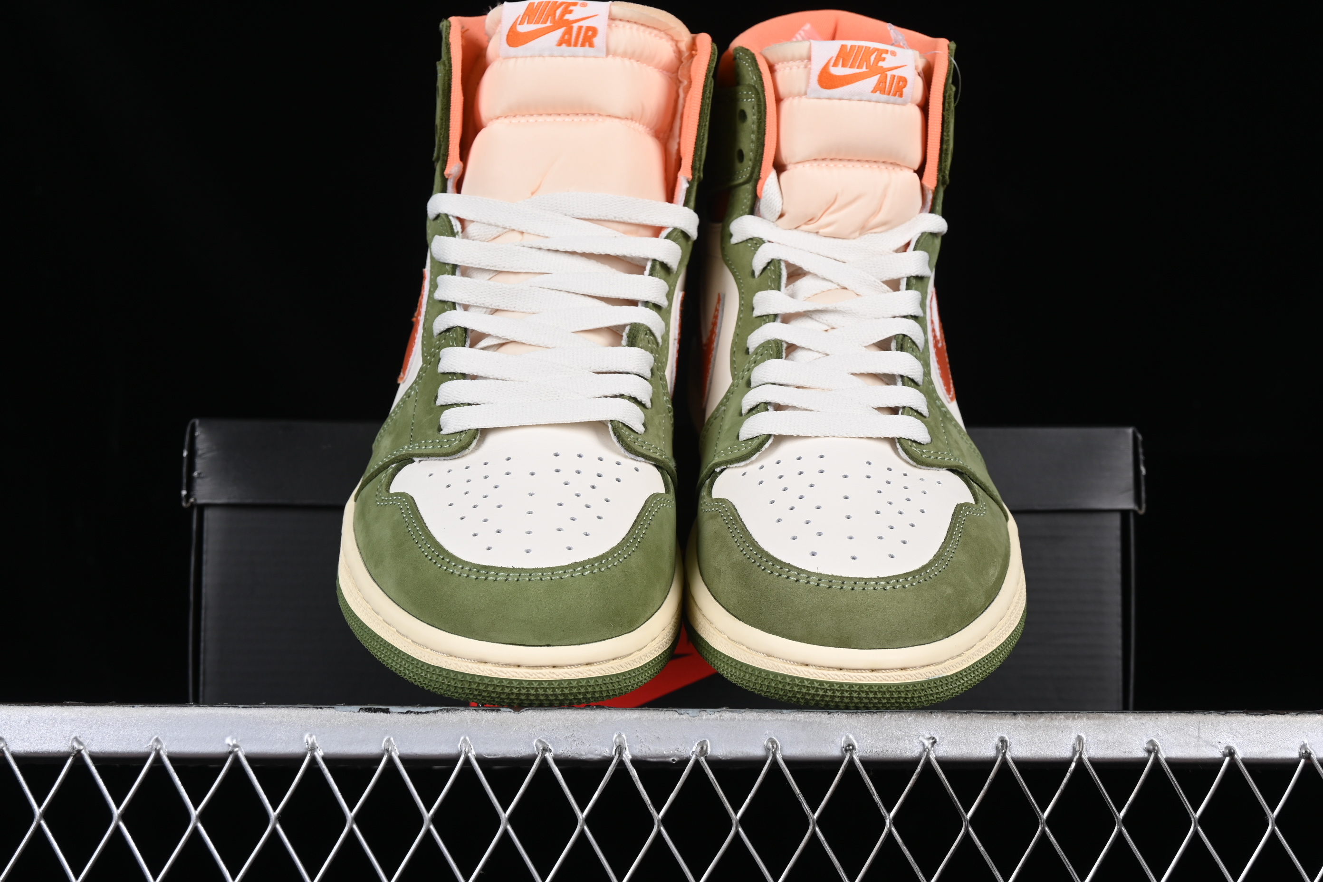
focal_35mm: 75
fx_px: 2756
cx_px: 662
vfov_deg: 18.2
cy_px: 441
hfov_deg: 27.0
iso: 160
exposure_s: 1/80
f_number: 8
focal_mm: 50
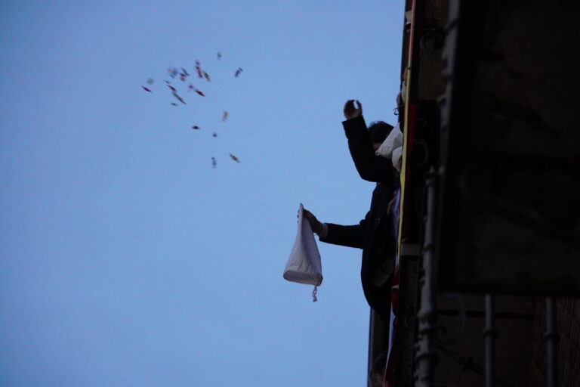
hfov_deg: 15.9
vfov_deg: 10.6
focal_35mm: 129
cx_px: 290
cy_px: 194
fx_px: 2078
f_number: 5
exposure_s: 1/160
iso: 5000
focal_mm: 86
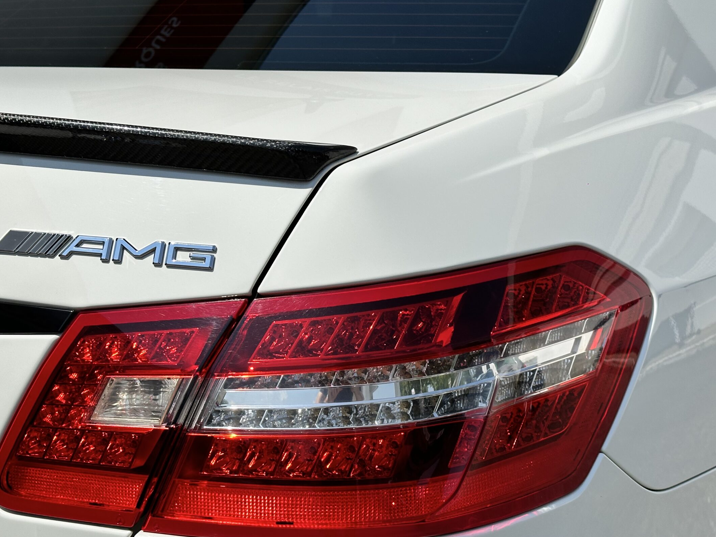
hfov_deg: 33.2
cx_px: 338
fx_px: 1200
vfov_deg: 25.2
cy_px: 292
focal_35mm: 58
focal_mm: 6.86
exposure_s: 1/8929
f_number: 1.78
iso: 64
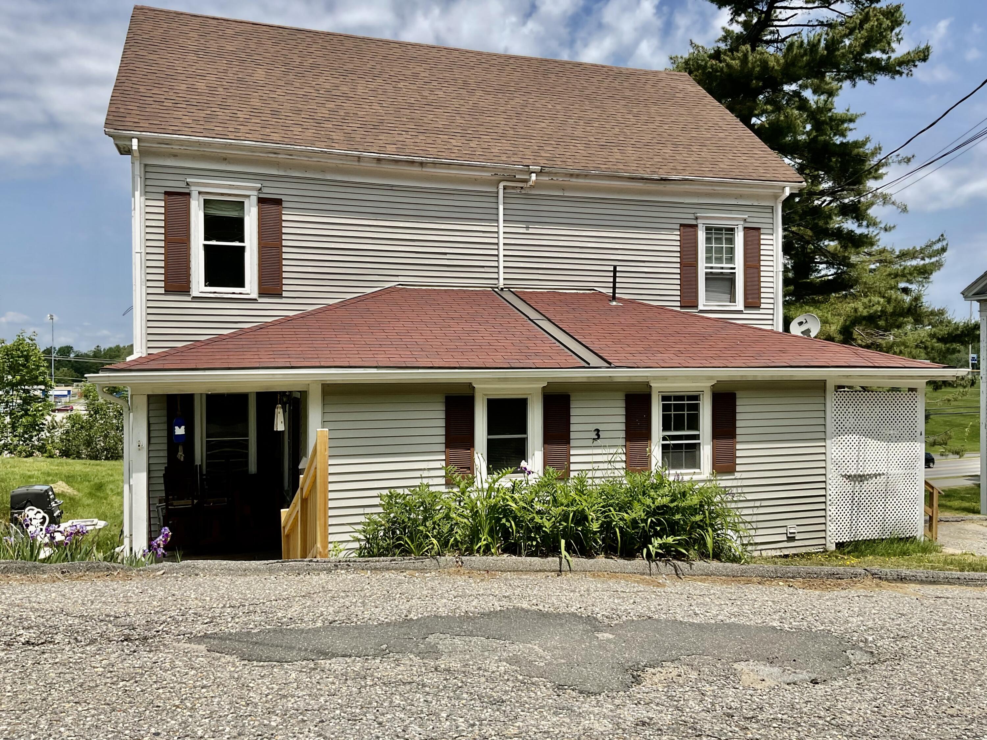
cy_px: 370
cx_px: 494
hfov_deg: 61.7
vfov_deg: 48.2
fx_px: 827
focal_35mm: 29
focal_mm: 3
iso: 16
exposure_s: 1/2058
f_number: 1.8
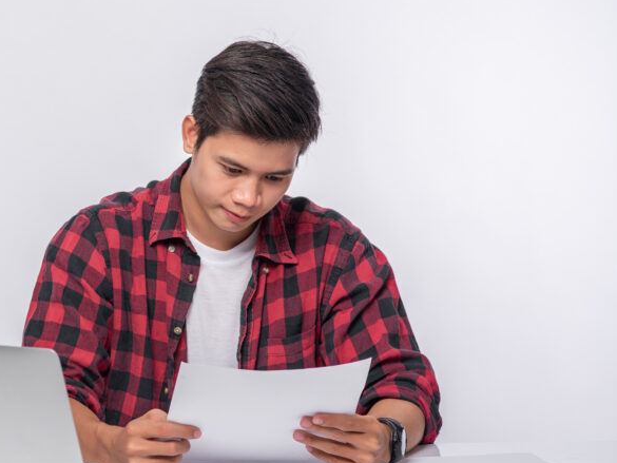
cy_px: 203
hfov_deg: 13.7
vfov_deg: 10.4
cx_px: 90
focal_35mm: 143
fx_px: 2549
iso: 100
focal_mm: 85
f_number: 4
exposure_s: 1/200
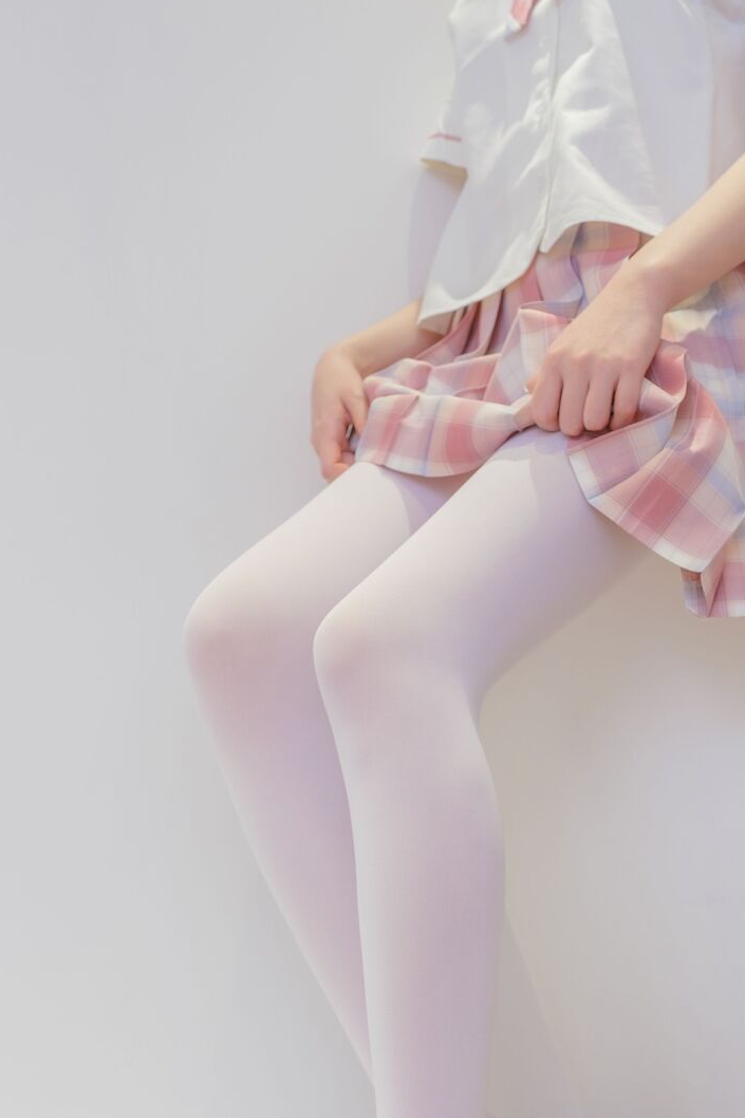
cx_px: 486
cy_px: 752
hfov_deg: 27.4
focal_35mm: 49
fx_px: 1521
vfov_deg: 39.8
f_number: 3.2
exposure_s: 1/60
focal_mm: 18
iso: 160
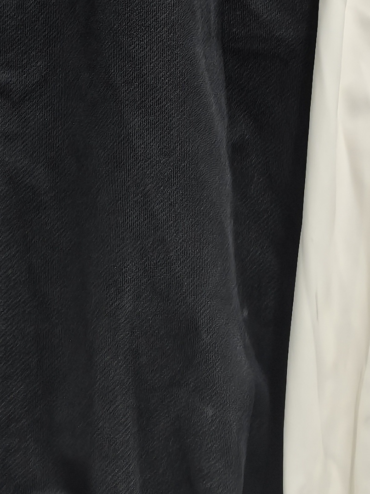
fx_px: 1468
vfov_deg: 18.6
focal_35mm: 103
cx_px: -28
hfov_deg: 14.1
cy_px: 10
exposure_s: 1/33.3
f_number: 2
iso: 320
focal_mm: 6.98
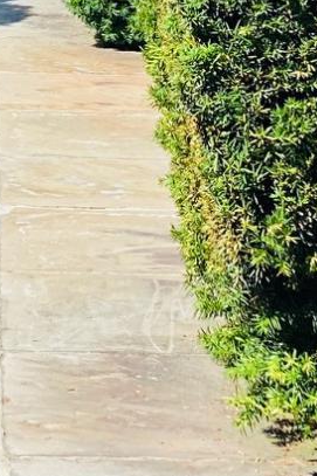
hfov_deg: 5.1
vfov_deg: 7.5
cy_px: -386
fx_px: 3516
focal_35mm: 266
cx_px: -243
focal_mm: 6
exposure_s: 1/675
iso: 20
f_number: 2
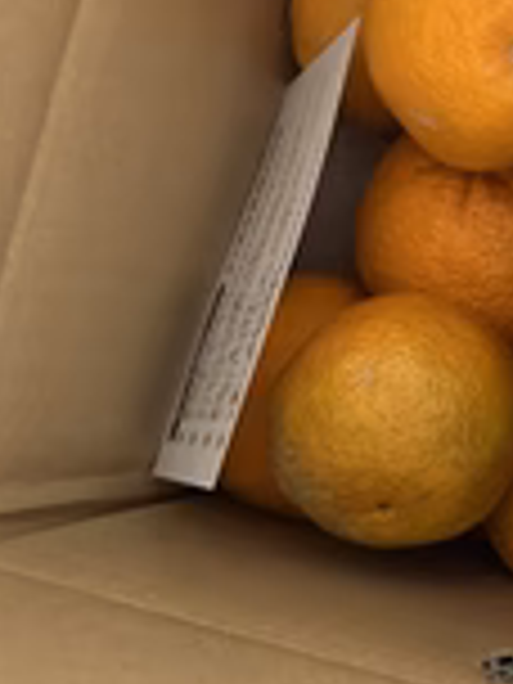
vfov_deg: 29.5
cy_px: 72
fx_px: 1245
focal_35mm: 63
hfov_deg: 21.3
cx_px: 652
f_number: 1.78
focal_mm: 6.86
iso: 640
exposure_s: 1/60
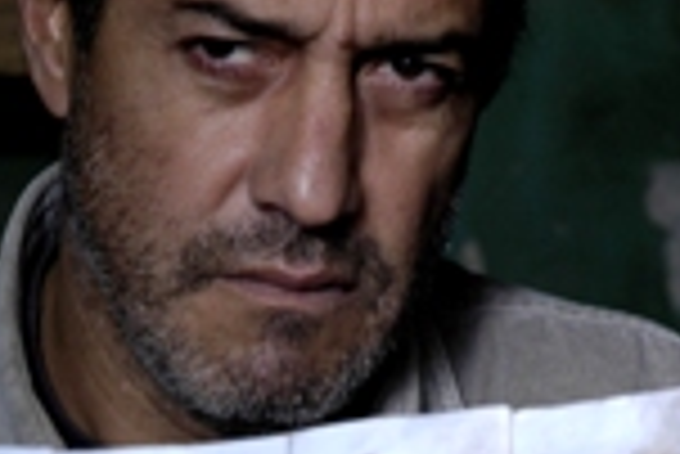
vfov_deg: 4.4
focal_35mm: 311
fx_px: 5880
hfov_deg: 6.6
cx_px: 252
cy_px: 432
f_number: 8
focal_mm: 70
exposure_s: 1/60
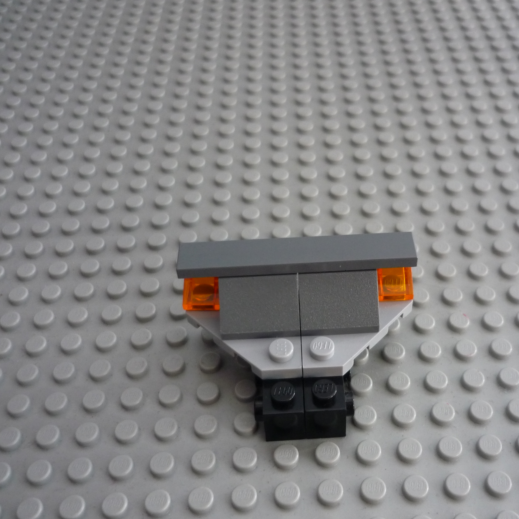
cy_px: 260
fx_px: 662
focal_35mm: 39
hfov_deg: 42.4
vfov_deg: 42.8
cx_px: 334
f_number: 2.8
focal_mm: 5.5
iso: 250
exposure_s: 1/30
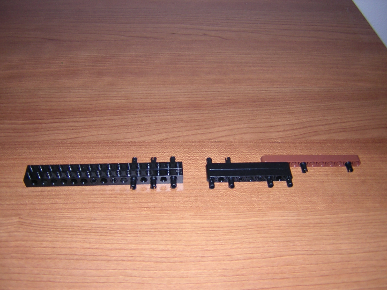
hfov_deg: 51.4
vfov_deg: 39.7
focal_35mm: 36
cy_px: 145
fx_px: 402
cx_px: 194
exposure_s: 1/60.1
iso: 100
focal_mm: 4.7
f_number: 2.6
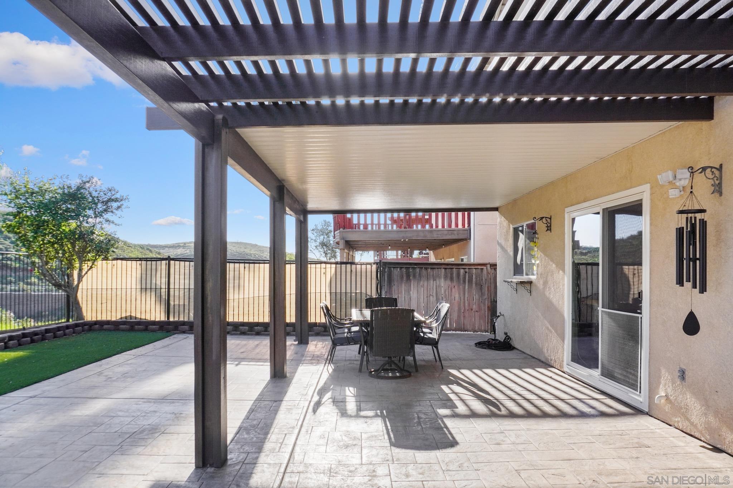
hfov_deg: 73.7
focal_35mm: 24
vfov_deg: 53.1
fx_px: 489
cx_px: 366
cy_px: 244
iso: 250
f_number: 8
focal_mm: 16
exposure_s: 1/200
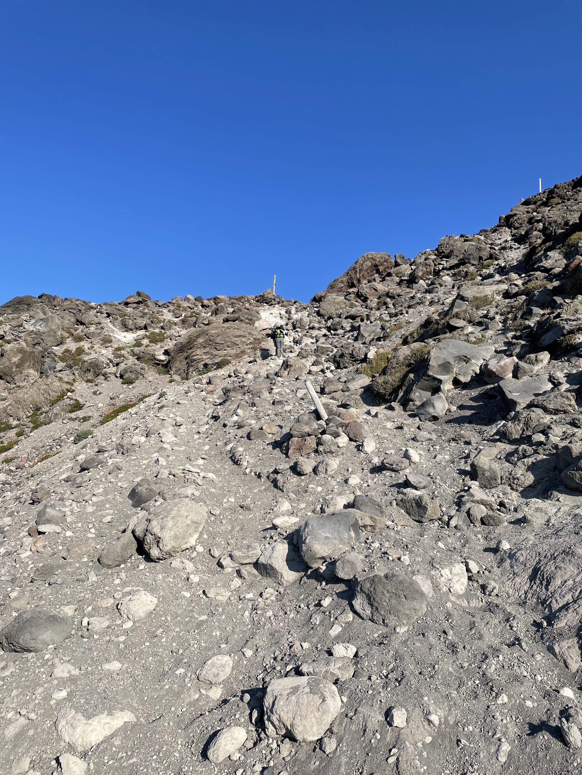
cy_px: 388
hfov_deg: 53.1
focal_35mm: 26
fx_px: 583
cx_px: 291
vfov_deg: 67.3
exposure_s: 1/2817
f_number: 1.6
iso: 32
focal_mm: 4.2
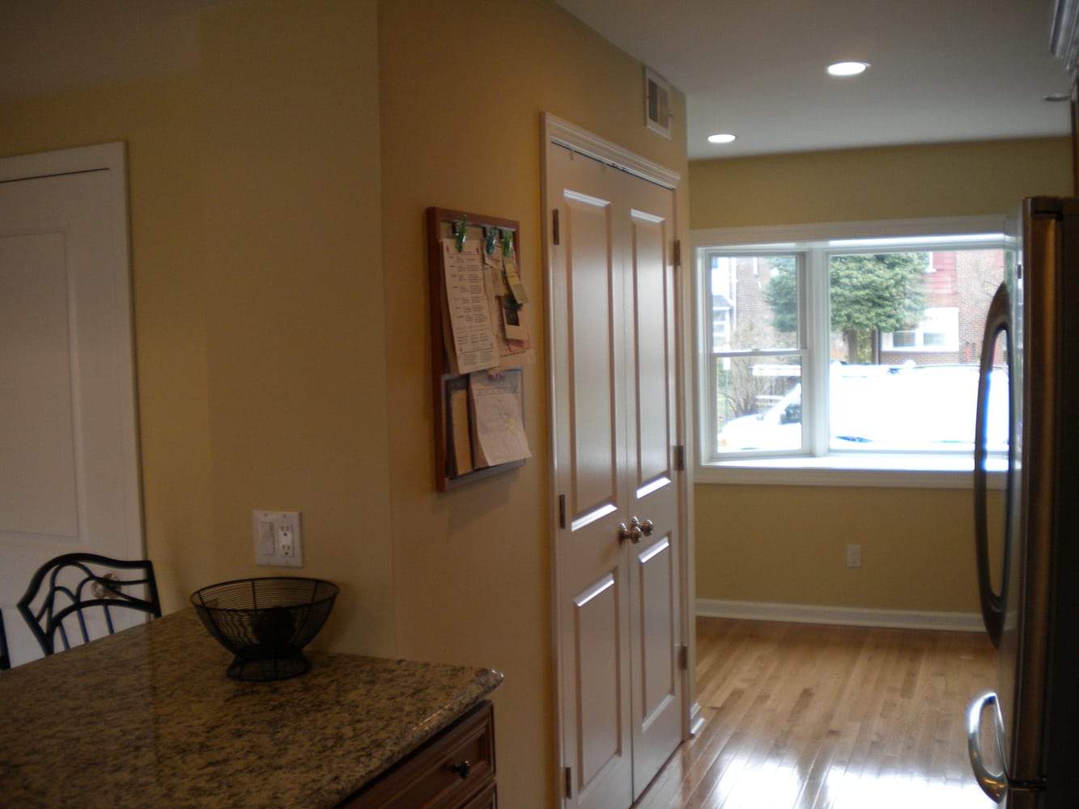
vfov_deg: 40.7
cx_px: 540
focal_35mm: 35
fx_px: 1091
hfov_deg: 52.6
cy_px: 404
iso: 174
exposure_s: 1/58
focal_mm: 6.3
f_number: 3.1
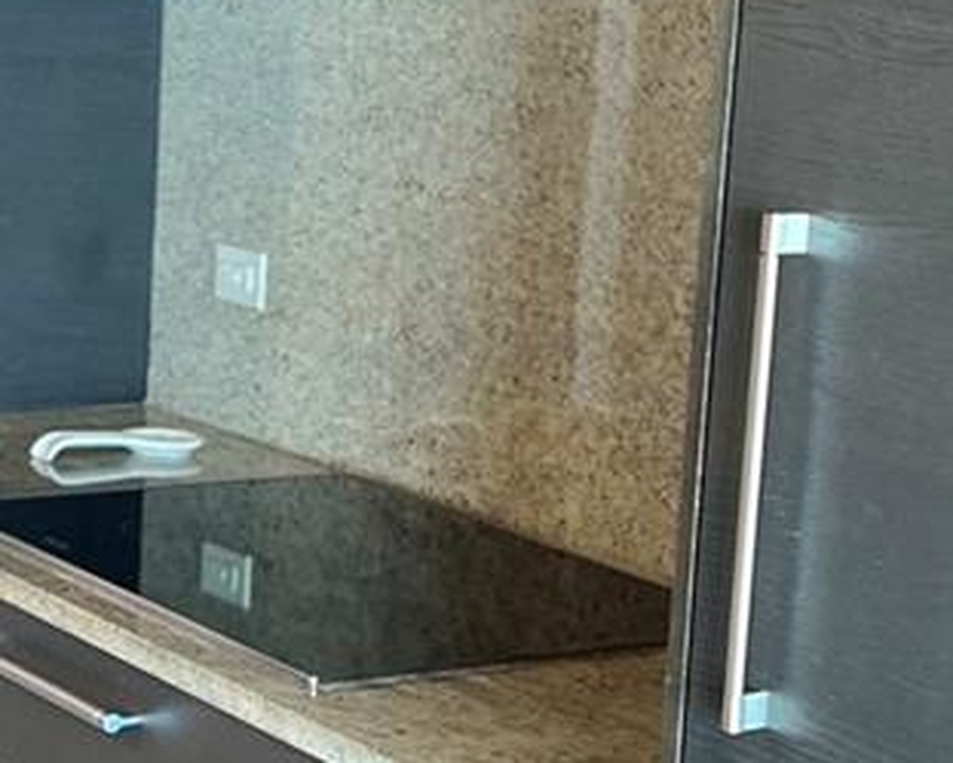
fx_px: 2765
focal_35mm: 98
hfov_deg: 19.5
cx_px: 398
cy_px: 426
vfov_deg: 15.7
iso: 160
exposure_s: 1/60
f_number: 1.5
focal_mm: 5.7
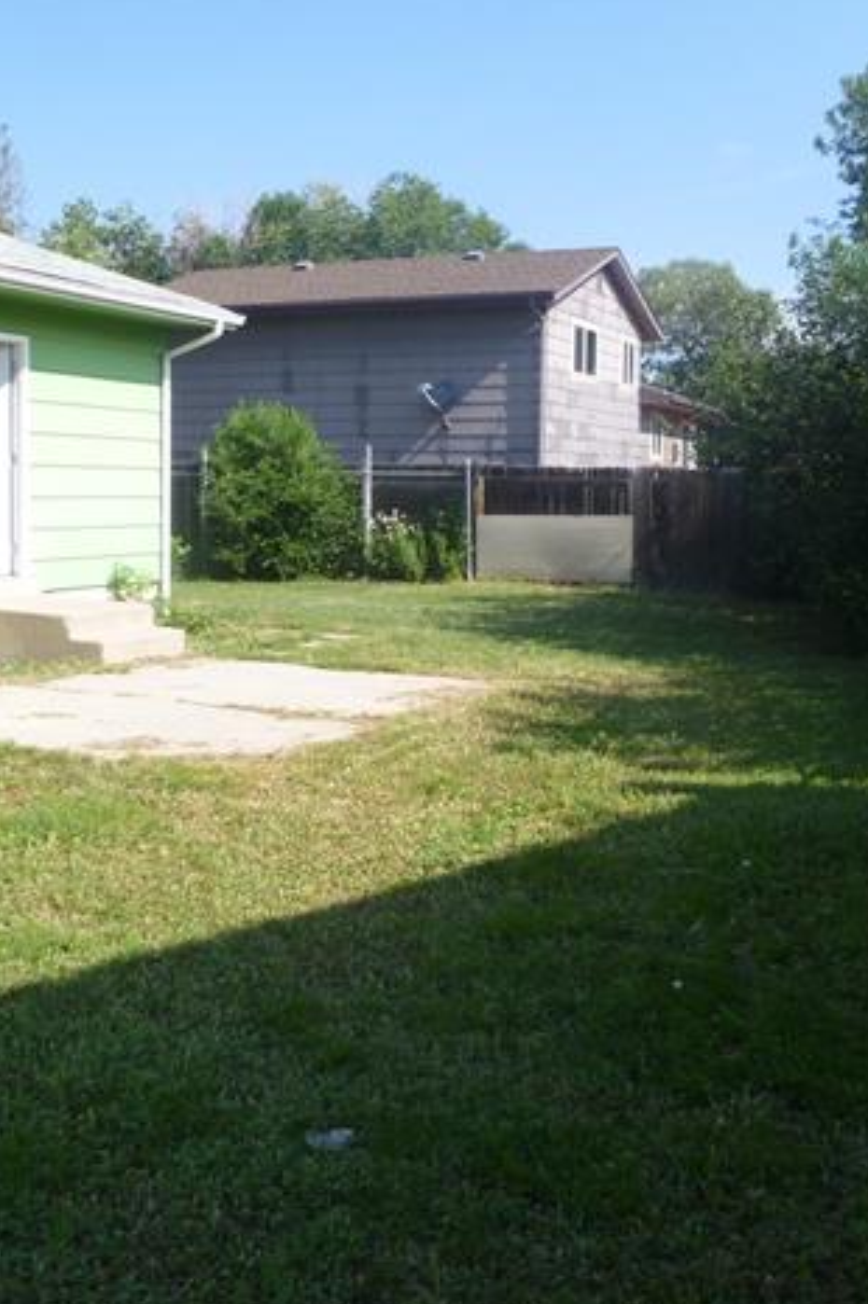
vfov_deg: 48.5
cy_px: 651
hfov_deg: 33.3
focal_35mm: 40
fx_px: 1449
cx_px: 350
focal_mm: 5
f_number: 3.3
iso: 80
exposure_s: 1/400
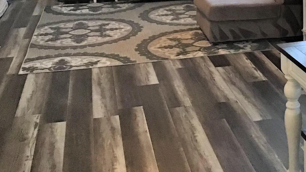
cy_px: -25
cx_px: 252
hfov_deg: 30.1
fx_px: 552
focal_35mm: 68
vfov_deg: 17.1
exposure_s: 1/24
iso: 200
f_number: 2.4
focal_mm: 3.3
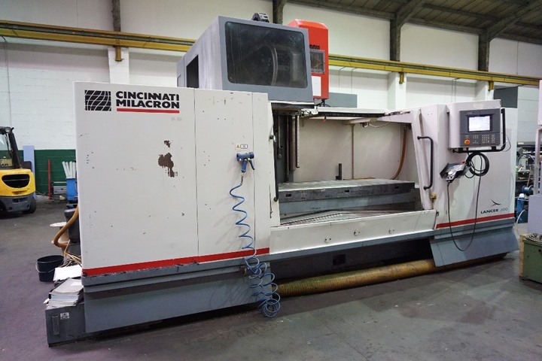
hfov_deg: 73.7
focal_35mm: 24
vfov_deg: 53.1
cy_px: 180
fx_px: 361
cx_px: 271
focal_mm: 16
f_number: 3.5
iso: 3200
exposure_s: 1/60
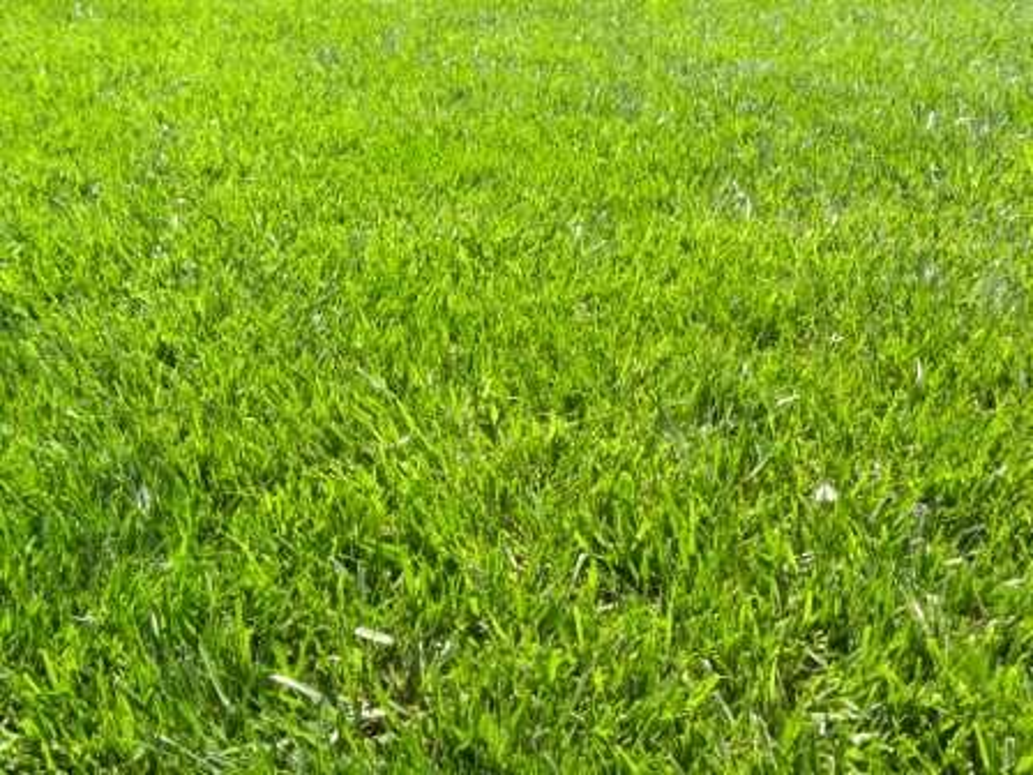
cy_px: 388
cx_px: 516
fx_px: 1104
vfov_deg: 38.7
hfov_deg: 50.1
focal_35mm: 37
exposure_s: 1/152
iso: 64
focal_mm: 6.6
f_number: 4
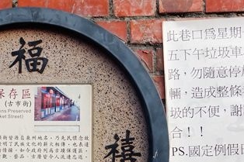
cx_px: 29
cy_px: 142
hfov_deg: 22.9
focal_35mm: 87
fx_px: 589
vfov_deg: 15.5
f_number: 4
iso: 125
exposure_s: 1/80
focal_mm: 15.52
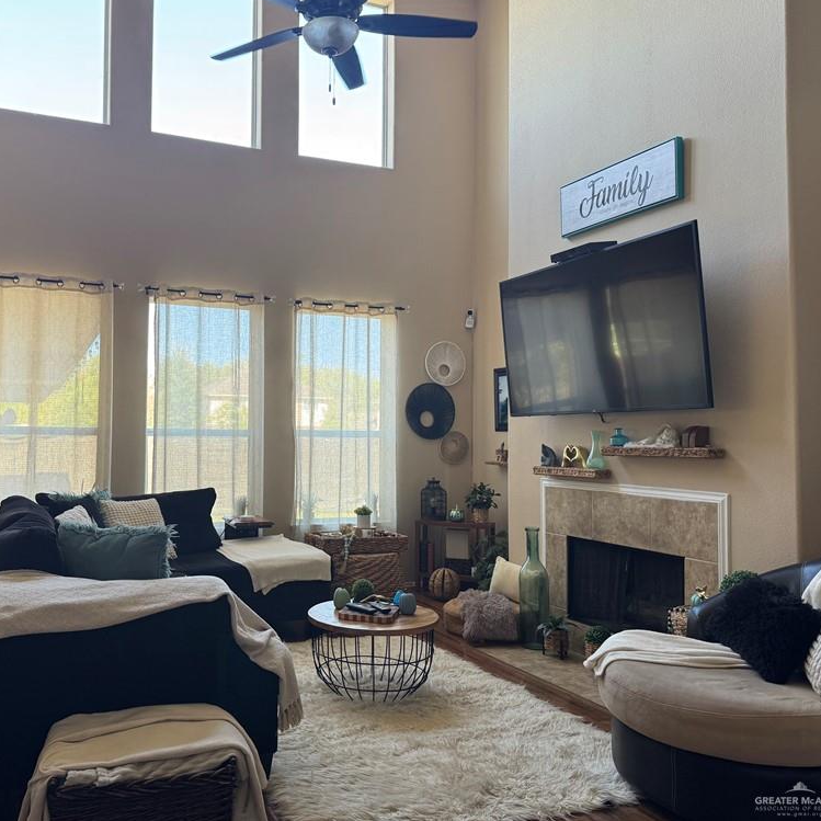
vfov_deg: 55.6
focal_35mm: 29
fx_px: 778
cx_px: 294
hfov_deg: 54.8
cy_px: 403
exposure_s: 1/121
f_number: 1.78
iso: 160
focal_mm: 6.76
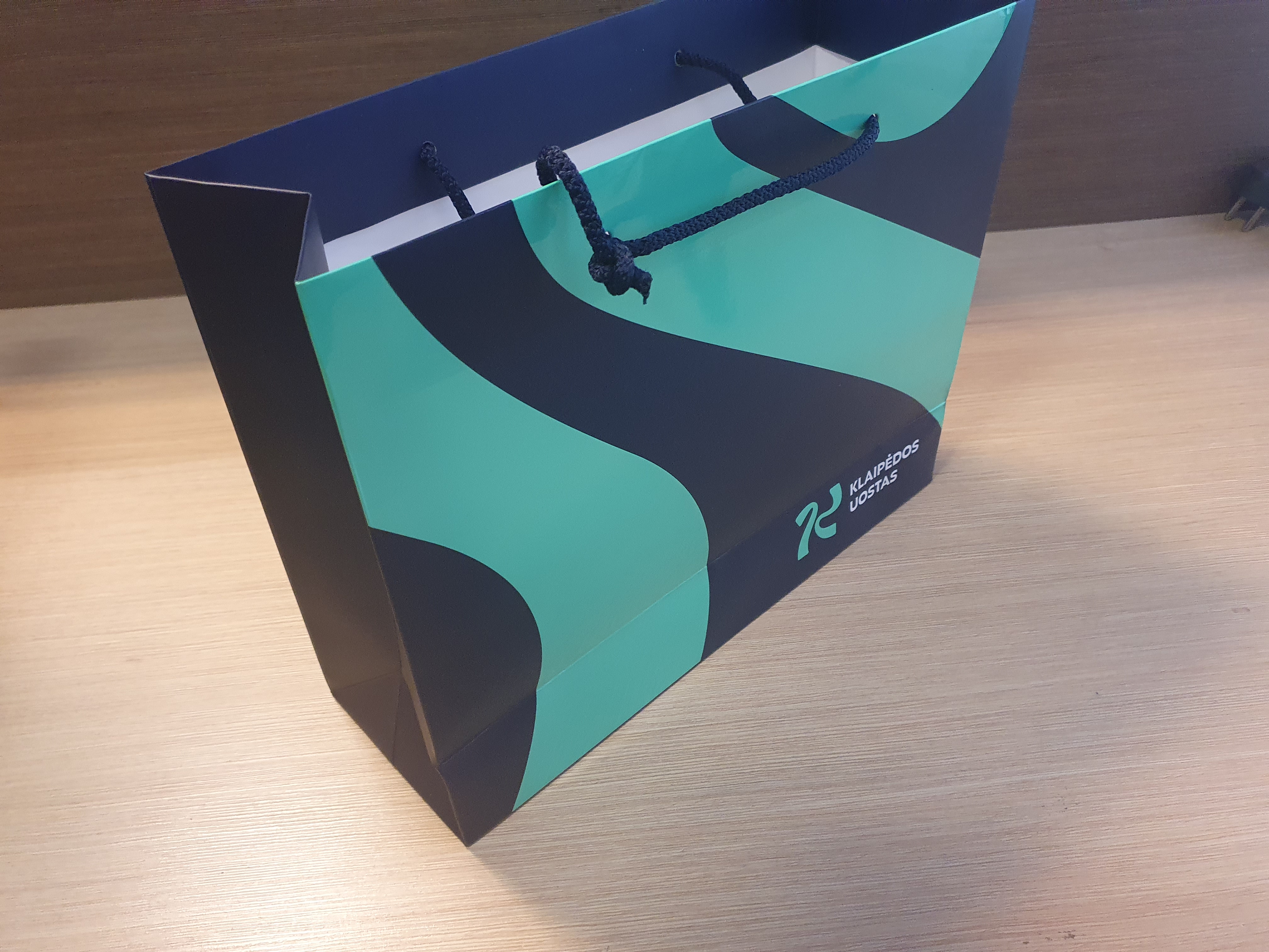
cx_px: 634
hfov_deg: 67.3
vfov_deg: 53.1
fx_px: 953
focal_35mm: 26
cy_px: 476
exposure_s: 1/50
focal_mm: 4.32
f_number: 1.5
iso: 320
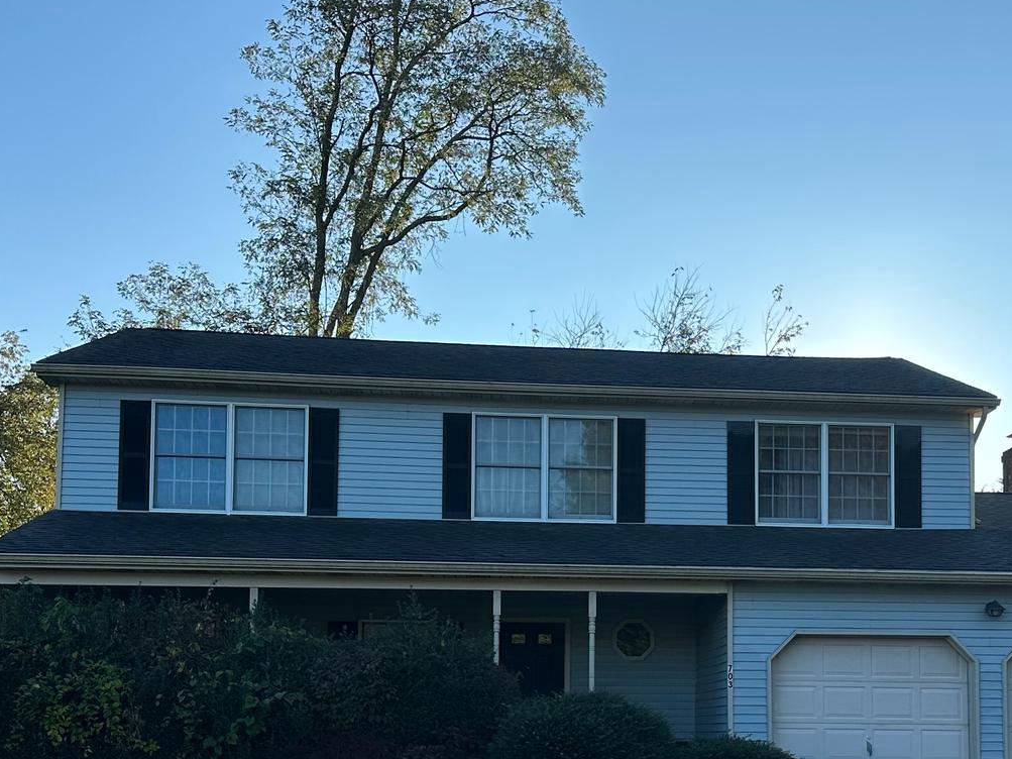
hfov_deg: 38.6
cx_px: 644
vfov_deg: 29.0
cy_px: 606
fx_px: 1432
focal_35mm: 49
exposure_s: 1/3597
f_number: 1.78
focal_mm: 6.86
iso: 80
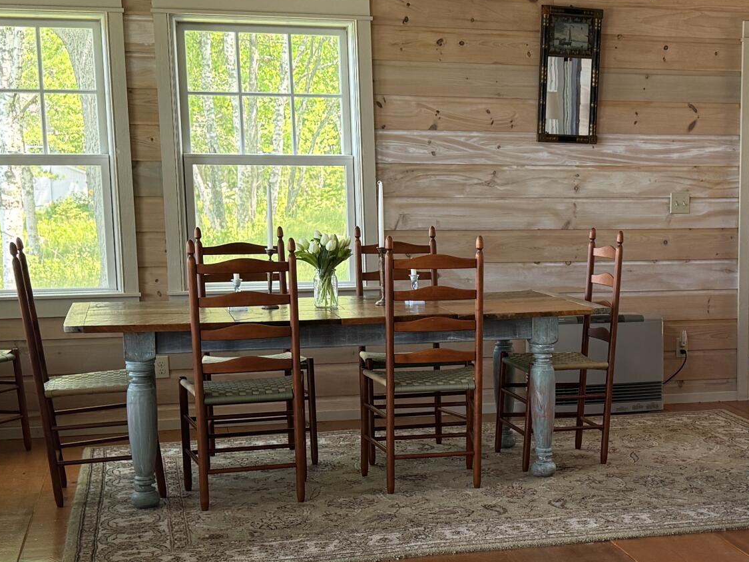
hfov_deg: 29.5
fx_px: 1385
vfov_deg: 22.9
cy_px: 367
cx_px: 605
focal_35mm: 64
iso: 160
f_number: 1.78
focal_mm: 6.76
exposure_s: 1/121
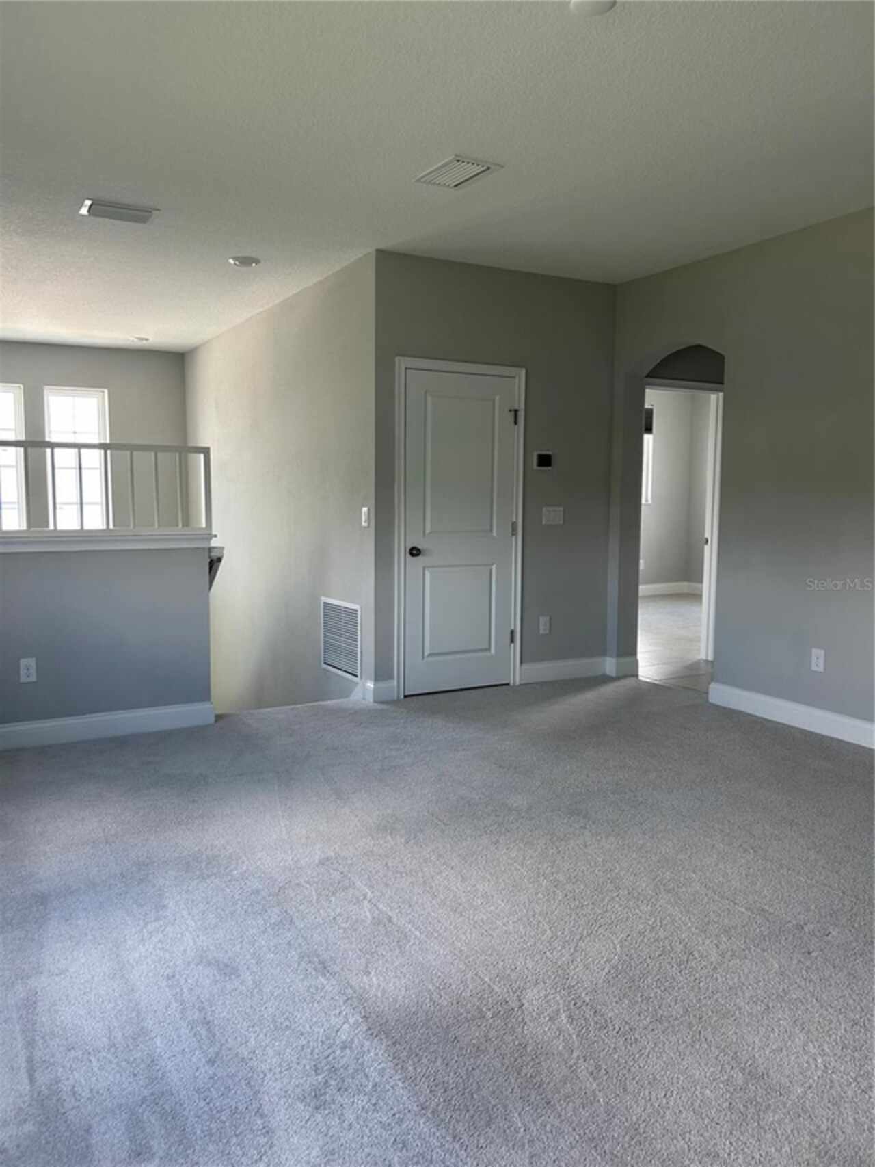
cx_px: 438
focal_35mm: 26
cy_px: 584
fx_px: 876
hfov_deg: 53.1
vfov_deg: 67.3
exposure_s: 1/120
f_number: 1.5
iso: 64
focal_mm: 5.7
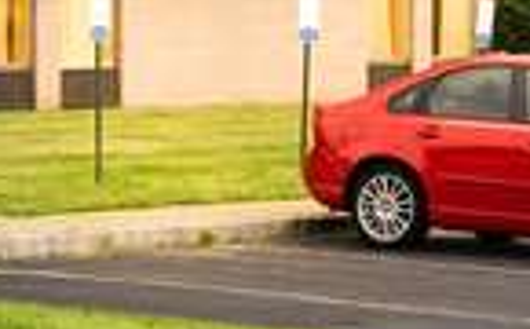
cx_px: 152
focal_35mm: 173
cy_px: -483
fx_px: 2494
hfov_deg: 12.1
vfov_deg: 7.1
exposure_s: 1/1000
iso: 500
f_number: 8
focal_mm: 24
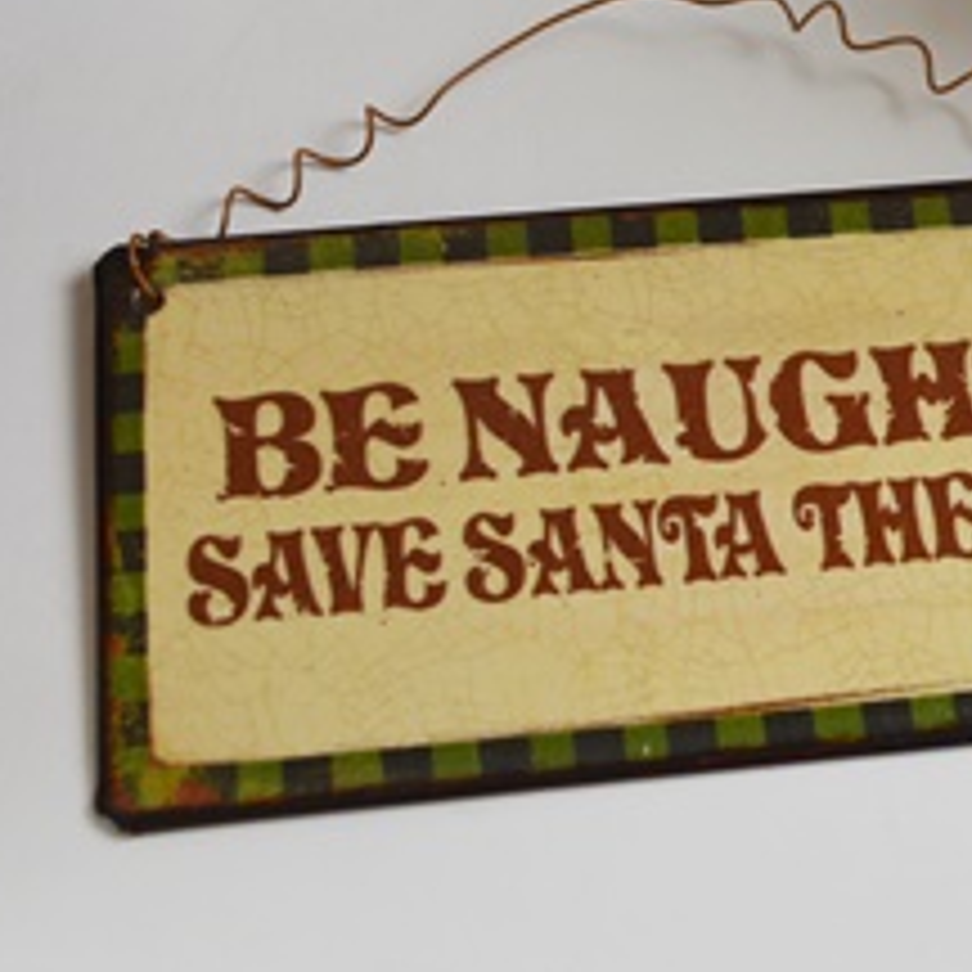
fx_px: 2478
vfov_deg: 22.0
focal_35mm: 78
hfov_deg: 22.0
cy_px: 238
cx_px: 742
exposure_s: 1/125
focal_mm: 22
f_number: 5.6
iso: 250
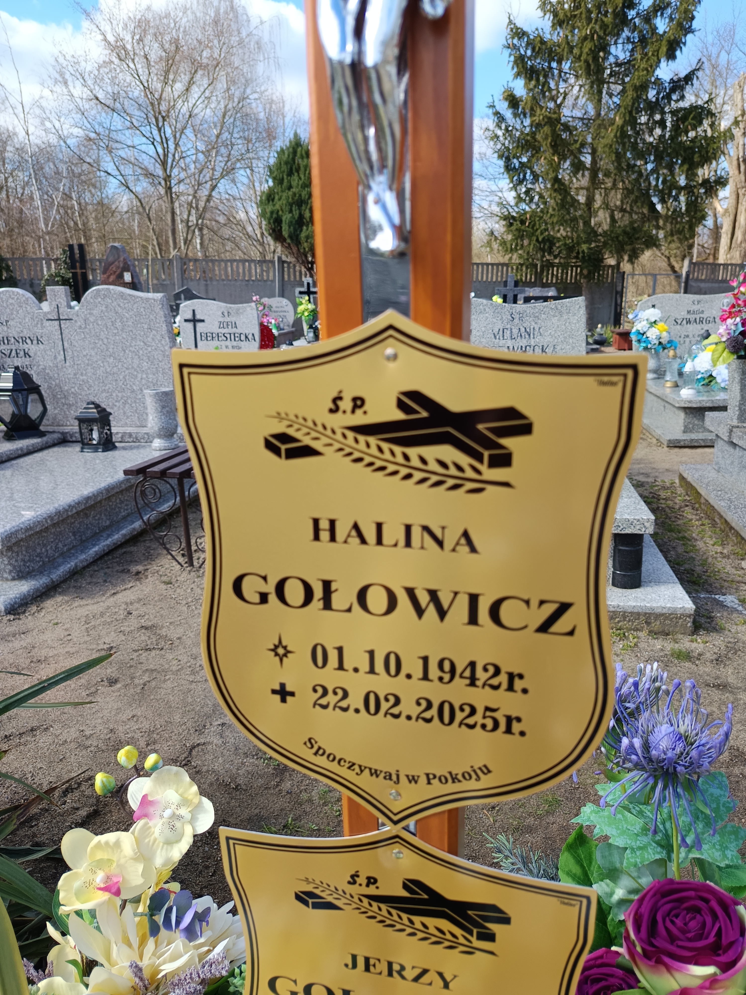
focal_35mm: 24
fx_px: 690
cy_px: 498
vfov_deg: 71.6
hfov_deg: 56.8
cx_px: 373
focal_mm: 5.31
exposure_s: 1/159
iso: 50
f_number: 1.7
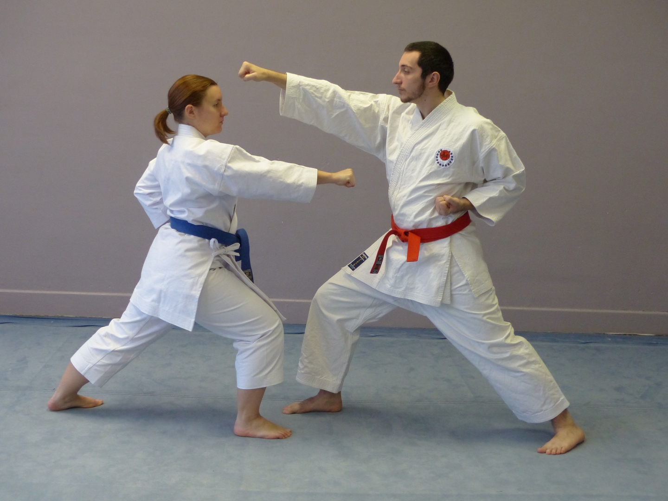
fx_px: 965
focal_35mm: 50
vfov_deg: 29.1
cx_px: 334
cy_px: 250
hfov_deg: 38.2
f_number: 2.8
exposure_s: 1/60
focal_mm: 9.1
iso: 400
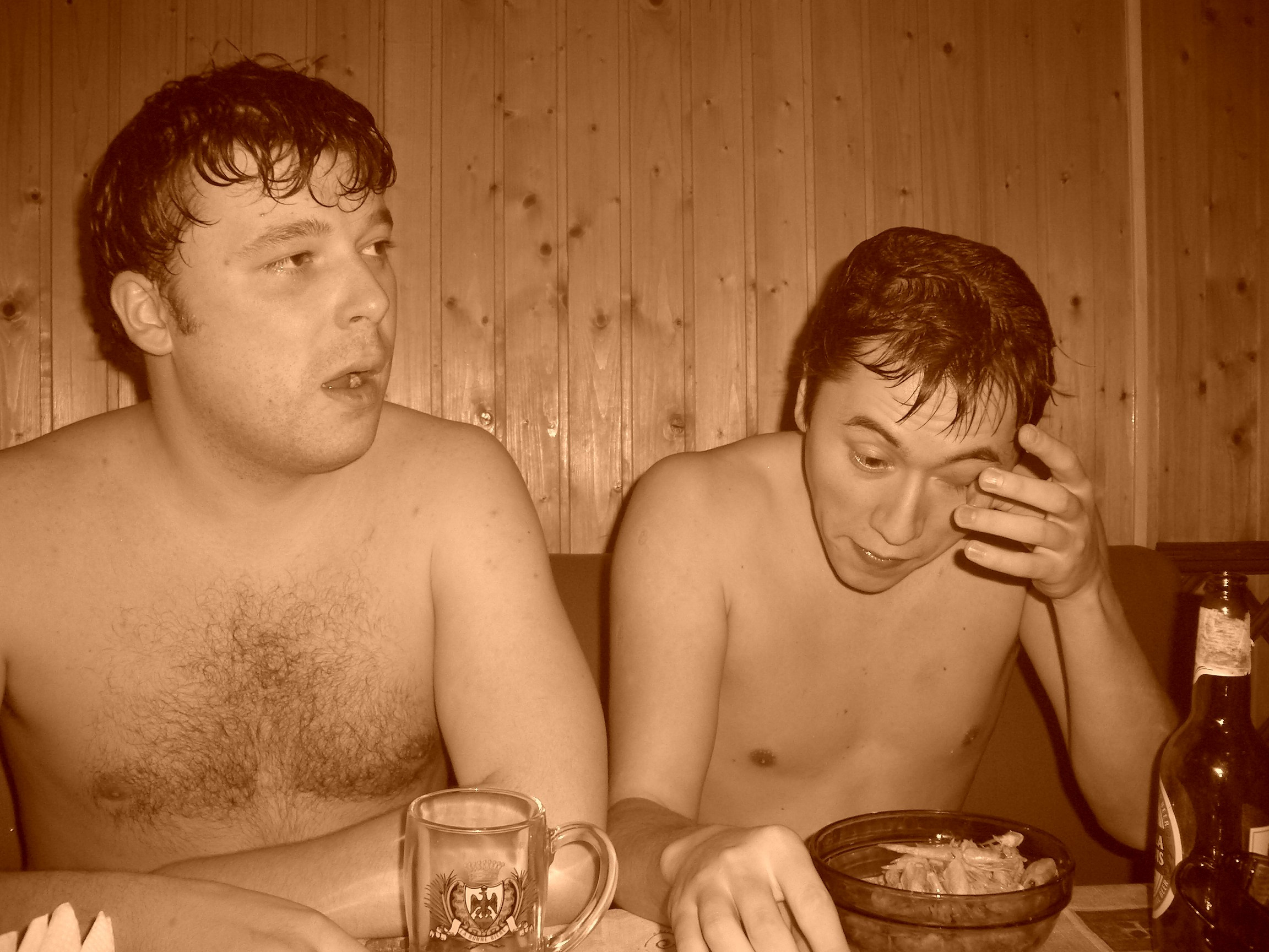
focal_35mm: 35
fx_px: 1283
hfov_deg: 52.6
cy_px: 476
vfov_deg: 40.7
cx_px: 634
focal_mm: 5.8
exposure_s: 1/60
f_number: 2.6
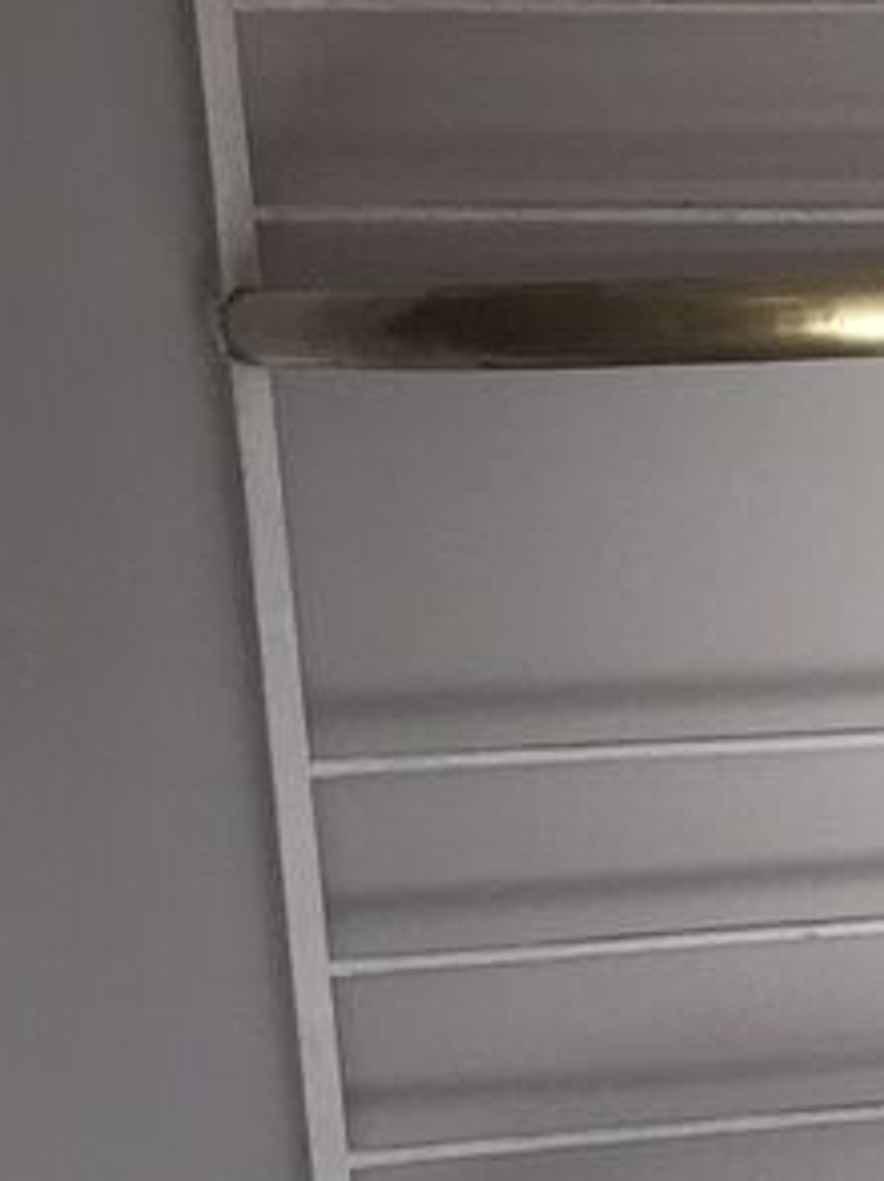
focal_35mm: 161
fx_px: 5490
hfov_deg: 8.3
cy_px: 1105
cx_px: 2274
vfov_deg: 12.2
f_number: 2.2
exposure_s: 1/165
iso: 32
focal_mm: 4.15
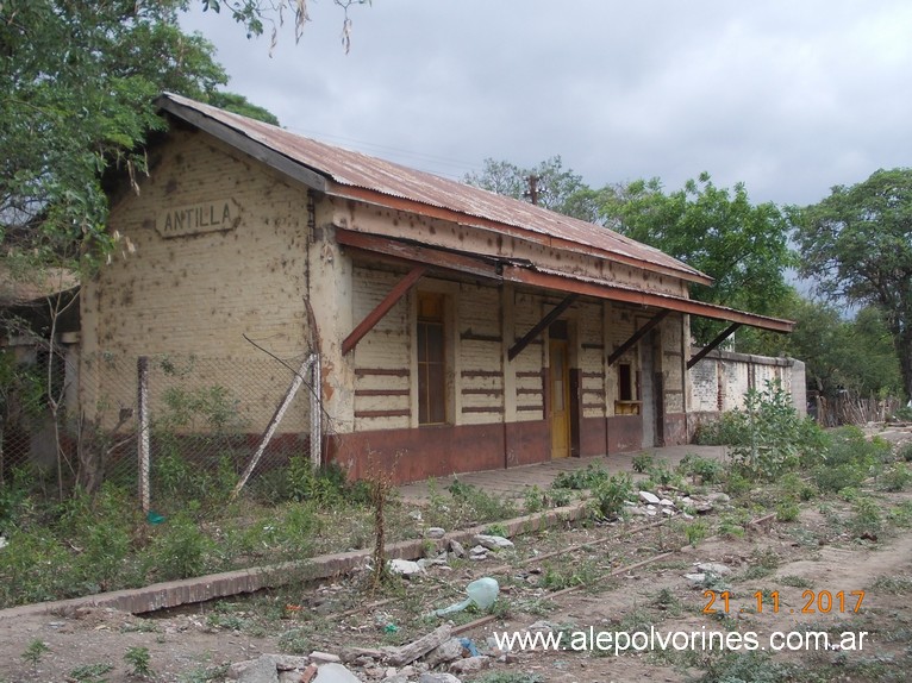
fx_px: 1133
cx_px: 456
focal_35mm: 43
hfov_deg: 43.9
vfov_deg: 33.6
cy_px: 342
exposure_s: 1/500
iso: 80
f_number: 3.3
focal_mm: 6.1
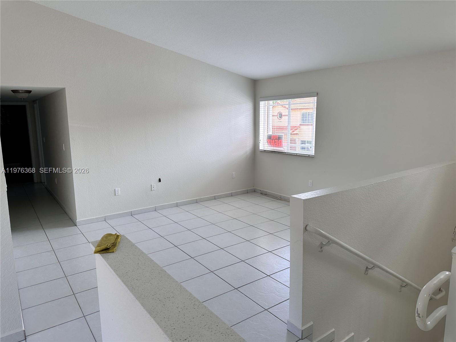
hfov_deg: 71.6
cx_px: 228
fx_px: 316
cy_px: 171
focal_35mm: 24
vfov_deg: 56.8
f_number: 1.78
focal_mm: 6.86
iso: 80
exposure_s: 1/139
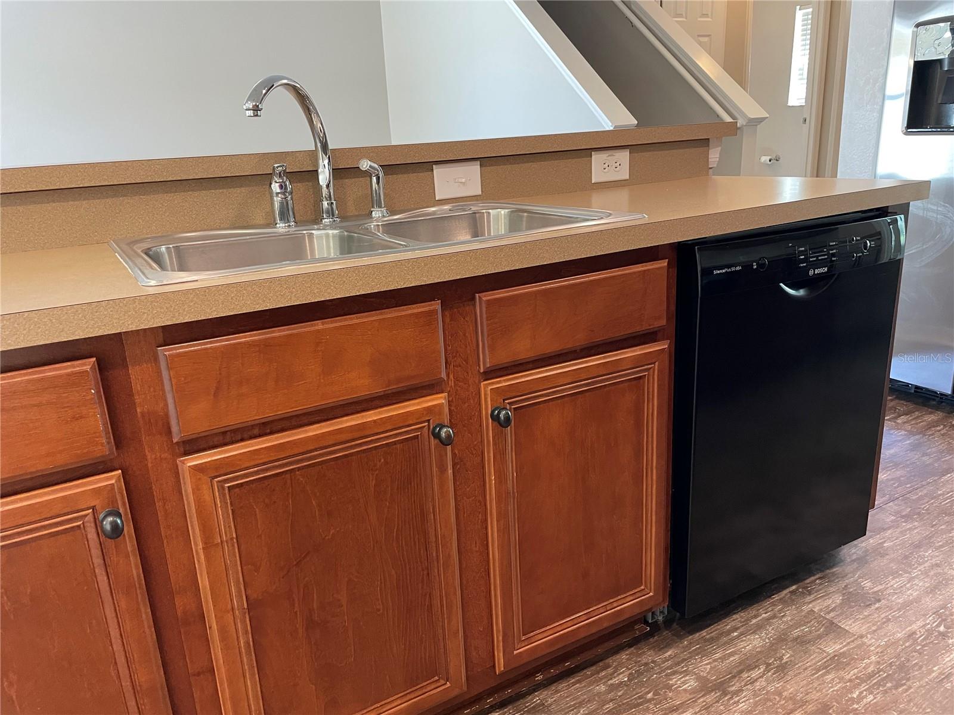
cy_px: 358
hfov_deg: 67.3
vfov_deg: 53.1
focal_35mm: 26
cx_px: 477
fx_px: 717
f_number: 1.6
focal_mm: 4.2
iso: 250
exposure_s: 1/60
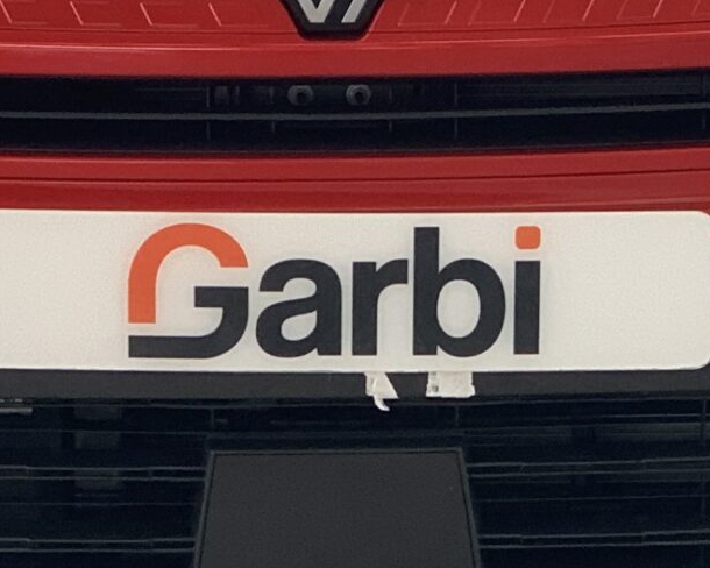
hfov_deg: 9.1
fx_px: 4476
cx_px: 296
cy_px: -196
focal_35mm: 213
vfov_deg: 7.2
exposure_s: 1/122
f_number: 2.4
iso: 125
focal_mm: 6
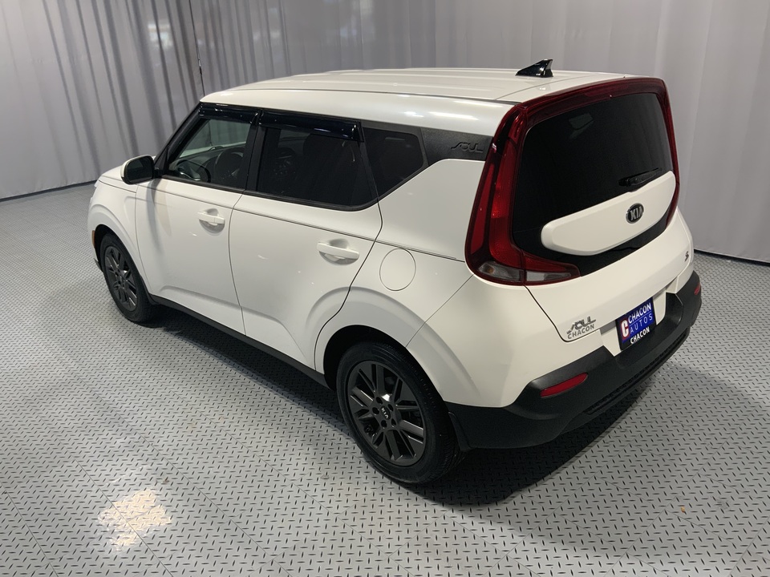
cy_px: 288
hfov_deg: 61.7
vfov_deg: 48.2
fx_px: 645
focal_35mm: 29
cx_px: 385
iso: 64
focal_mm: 3
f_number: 1.8
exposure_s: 1/120
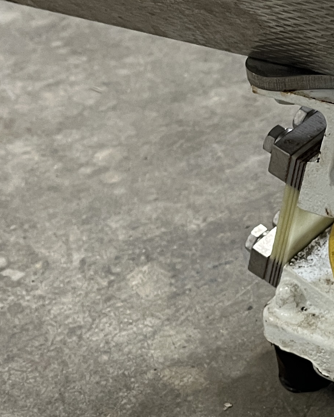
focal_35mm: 89
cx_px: 421
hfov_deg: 16.4
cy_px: 217
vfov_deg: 21.5
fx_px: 1100
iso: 160
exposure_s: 1/60
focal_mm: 5.1
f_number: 1.6
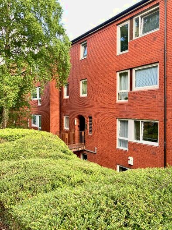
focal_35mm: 28
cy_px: 115
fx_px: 185
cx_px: 86
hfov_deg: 49.8
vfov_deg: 63.4
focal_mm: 3.99
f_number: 1.8
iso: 25
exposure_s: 1/121
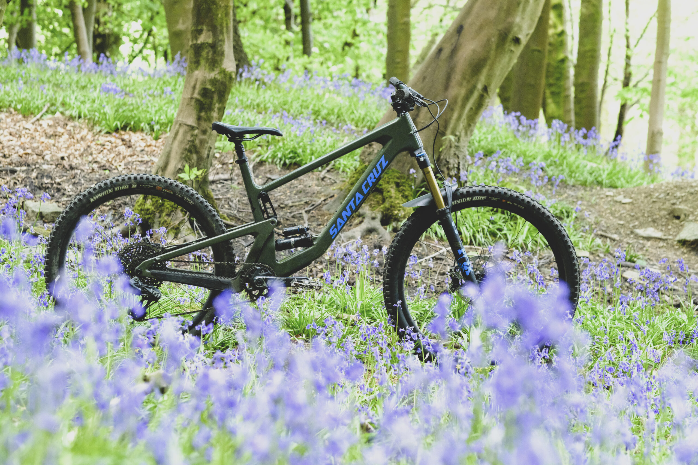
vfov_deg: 16.3
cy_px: 232
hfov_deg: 24.2
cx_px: 349
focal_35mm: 84
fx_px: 1629
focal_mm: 56
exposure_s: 1/1000
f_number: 3.6
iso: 10000
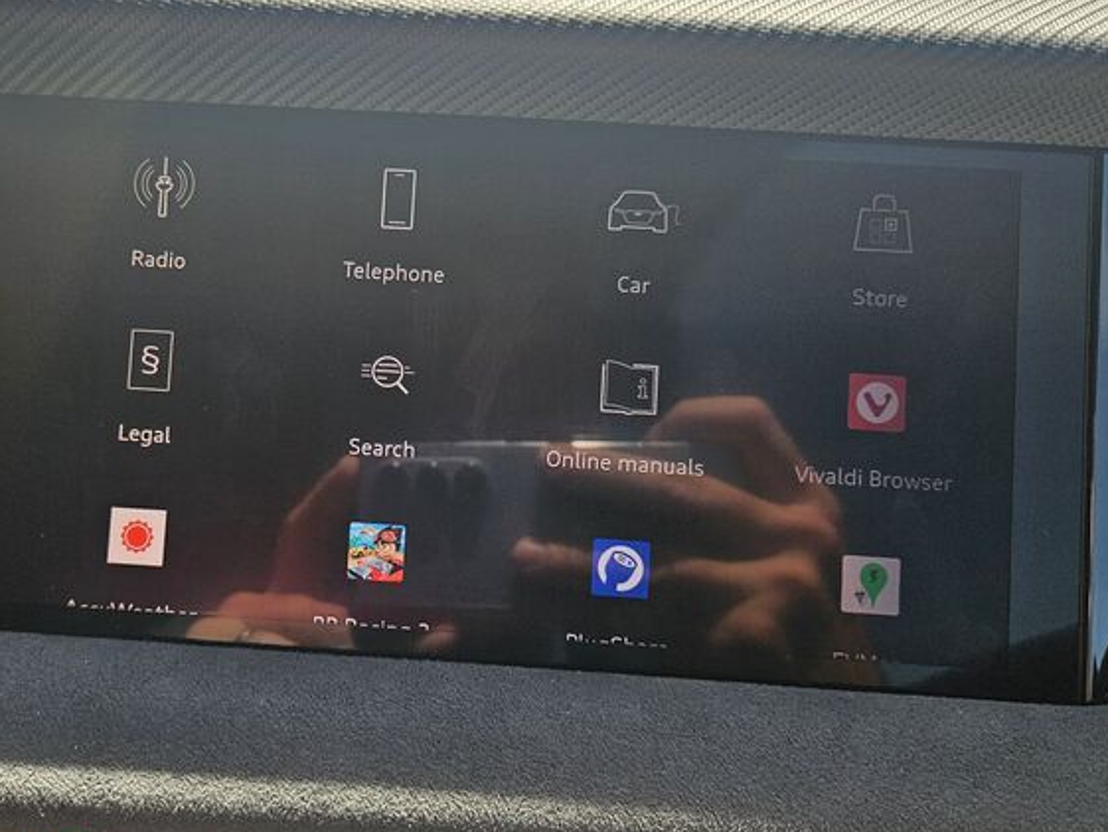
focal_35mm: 35
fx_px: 1121
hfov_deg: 51.6
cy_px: 380
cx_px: 365
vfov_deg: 40.7
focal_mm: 5.4
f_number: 1.8
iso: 50
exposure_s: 1/378
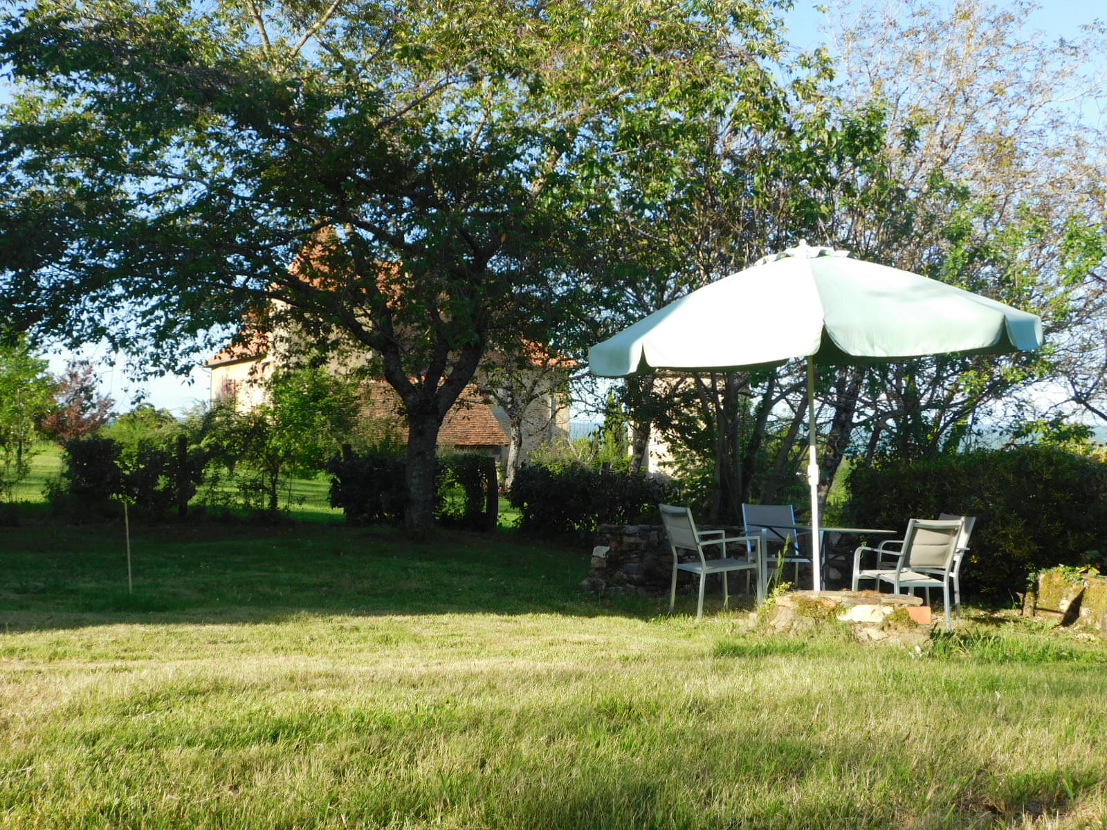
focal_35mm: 40
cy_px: 415
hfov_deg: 46.8
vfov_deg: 36.0
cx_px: 554
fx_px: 1279
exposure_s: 1/400
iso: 125
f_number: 3.6
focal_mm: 7.1
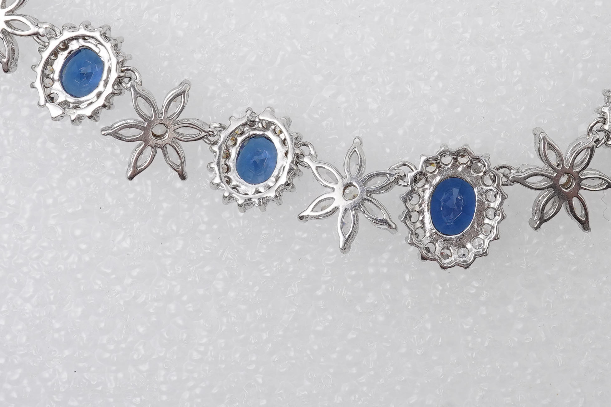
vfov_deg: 14.9
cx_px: 426
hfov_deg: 22.2
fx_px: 1545
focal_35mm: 91
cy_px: 83
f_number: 20
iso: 400
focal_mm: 30
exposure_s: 1/125
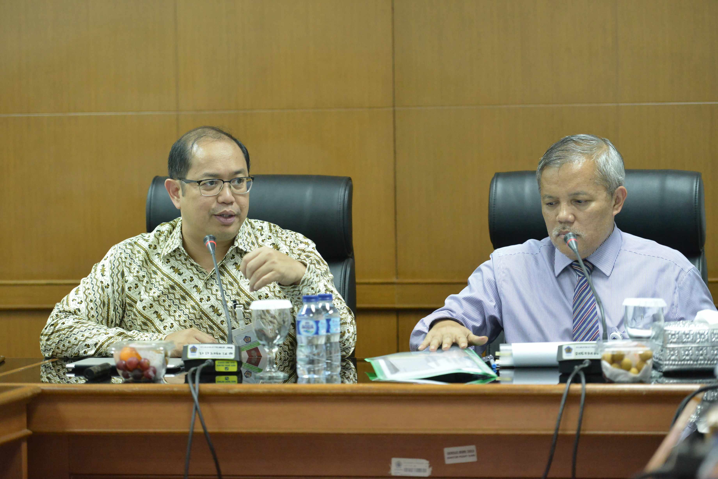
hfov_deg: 16.4
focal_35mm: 125
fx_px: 2494
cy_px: 240
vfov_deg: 11.0
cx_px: 359
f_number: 2.8
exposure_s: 1/400
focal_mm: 125
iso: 6400
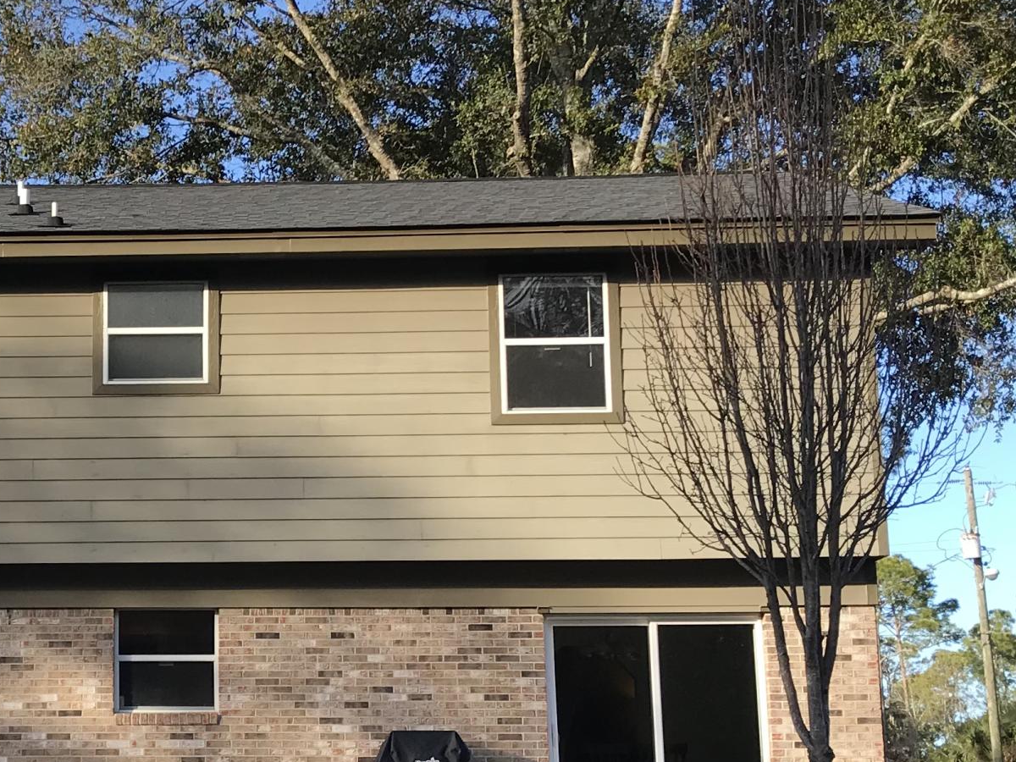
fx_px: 2055
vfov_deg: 20.9
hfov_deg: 26.9
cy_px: 519
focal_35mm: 70
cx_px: 119
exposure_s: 1/736
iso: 20
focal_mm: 3.99
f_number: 1.8
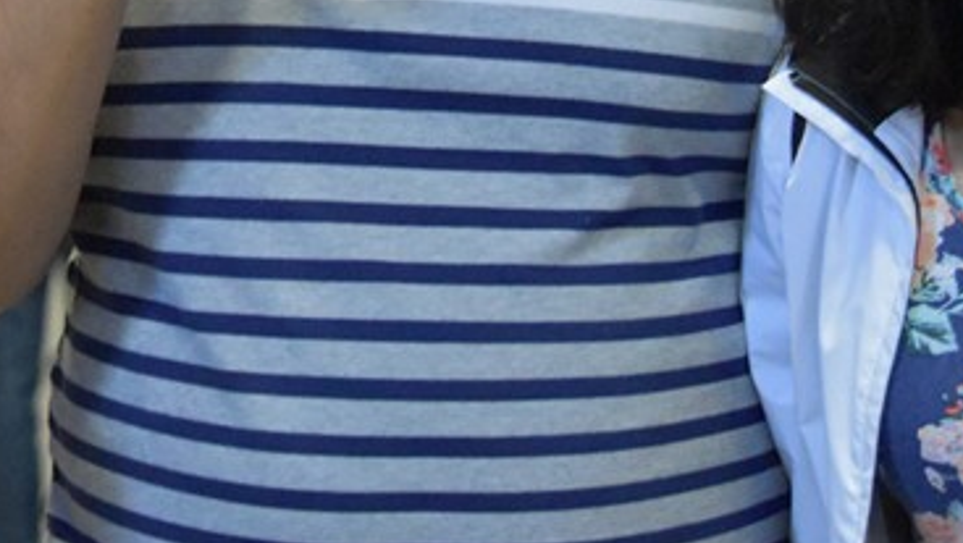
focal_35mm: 235
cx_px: 417
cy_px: -151
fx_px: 6016
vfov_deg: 5.1
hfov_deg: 9.2
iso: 5600
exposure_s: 1/60
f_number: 4.5
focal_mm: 55
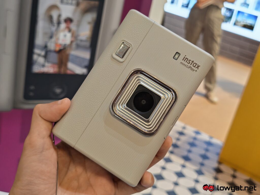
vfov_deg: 31.5
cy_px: 98
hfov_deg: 41.2
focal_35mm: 46
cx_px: 130
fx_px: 346
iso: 80
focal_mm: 5.4
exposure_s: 1/100
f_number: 1.6
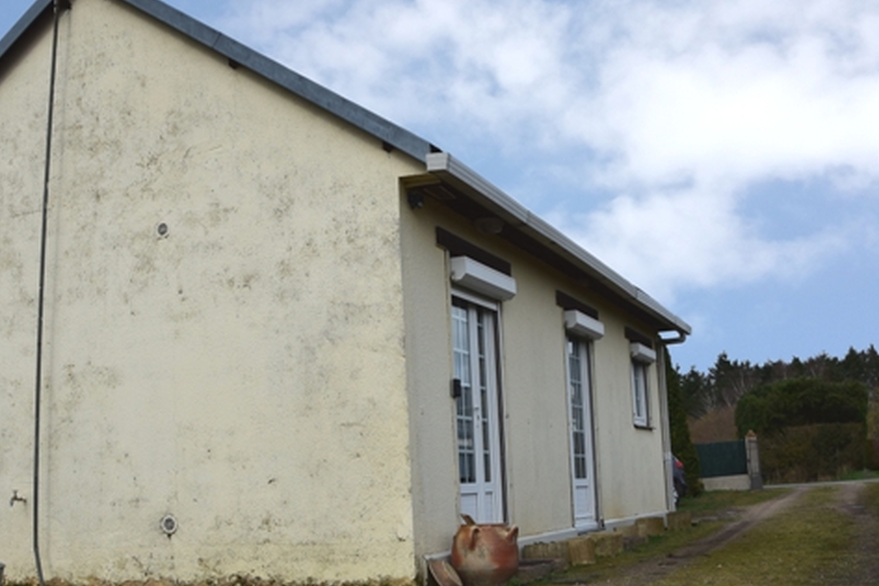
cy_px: 332
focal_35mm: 89
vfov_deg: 15.4
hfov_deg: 22.9
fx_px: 2168
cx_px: 374
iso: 280
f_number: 11
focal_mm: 35
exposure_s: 1/500
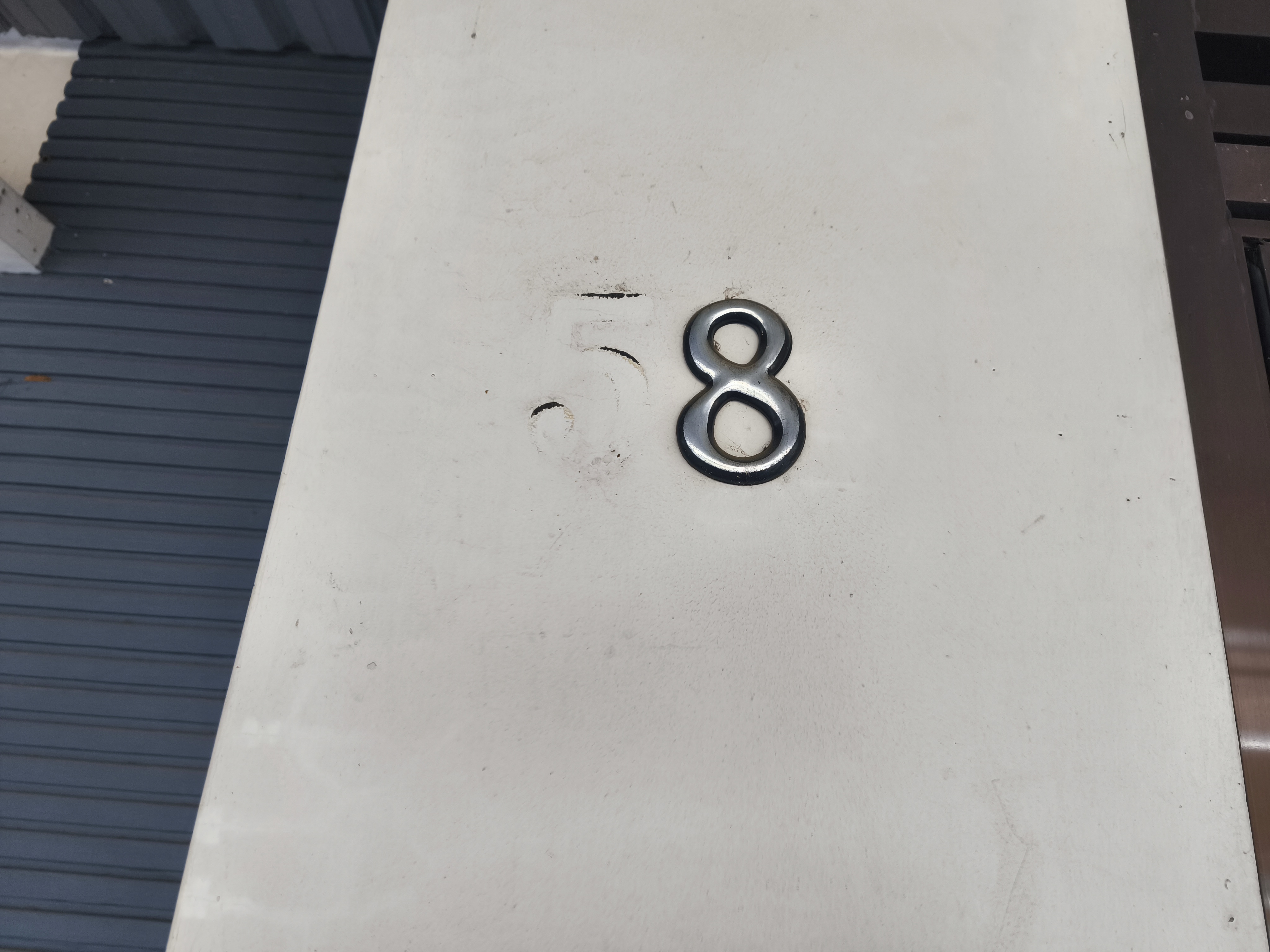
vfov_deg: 58.9
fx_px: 844
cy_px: 476
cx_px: 635
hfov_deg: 73.9
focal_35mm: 23
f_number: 1.7
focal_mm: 5.35
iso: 640
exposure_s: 1/512
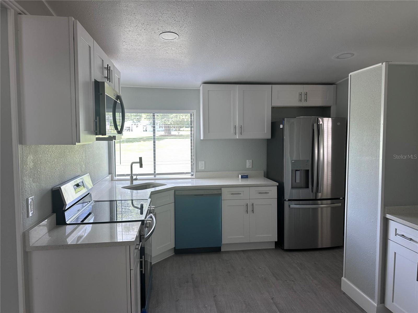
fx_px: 290
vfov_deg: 56.8
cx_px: 209
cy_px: 156
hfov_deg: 71.6
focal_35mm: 24
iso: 80
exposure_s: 1/121
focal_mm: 6.86
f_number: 1.78
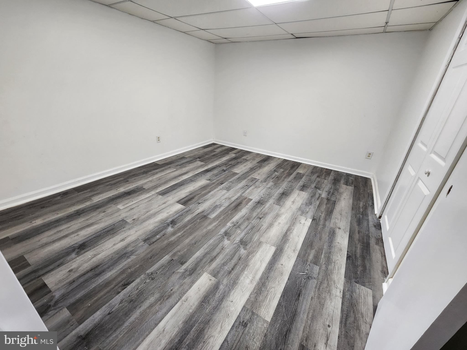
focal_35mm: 13
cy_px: 175
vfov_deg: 89.9
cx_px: 234
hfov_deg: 106.2
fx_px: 175
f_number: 2.2
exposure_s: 1/60
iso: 250
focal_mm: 2.2
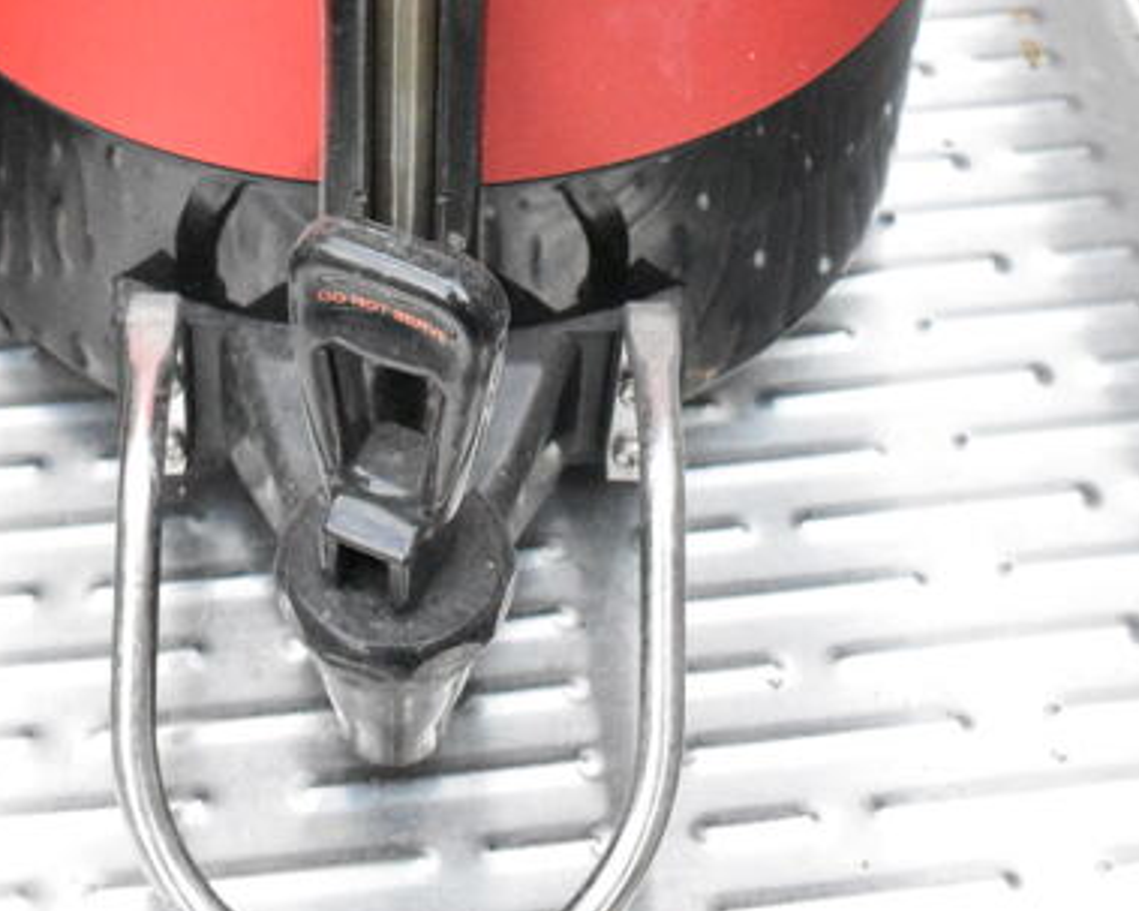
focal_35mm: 78
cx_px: 445
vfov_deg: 17.8
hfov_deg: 24.4
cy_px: -413
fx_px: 2633
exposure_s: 1/400
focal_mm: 23
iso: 6400
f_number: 10
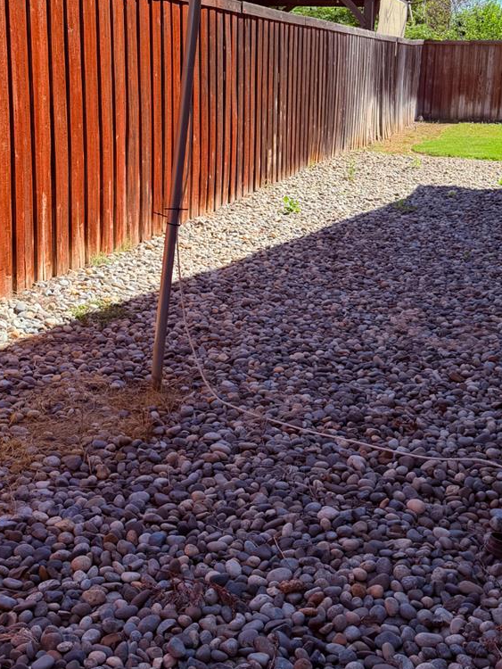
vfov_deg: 39.4
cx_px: 291
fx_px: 928
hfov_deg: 30.2
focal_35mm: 48
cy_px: 249
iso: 100
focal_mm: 6.76
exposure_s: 1/2525
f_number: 1.78
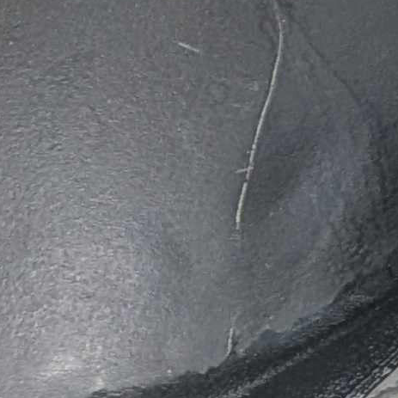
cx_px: 1489
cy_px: -713
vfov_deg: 8.2
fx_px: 2432
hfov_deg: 7.3
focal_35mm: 187
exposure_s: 1/35.9
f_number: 1.68
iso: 32
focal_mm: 6.9
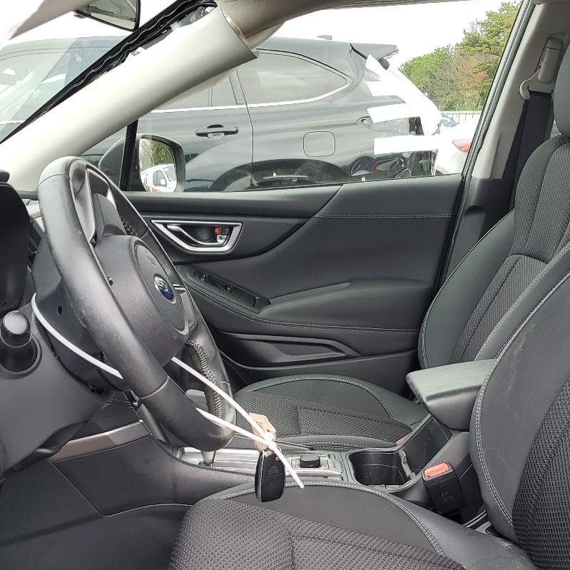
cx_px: 337
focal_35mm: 46
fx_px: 857
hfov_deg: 36.7
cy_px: 416
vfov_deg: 36.1
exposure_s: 1/312
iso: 50
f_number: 1.5
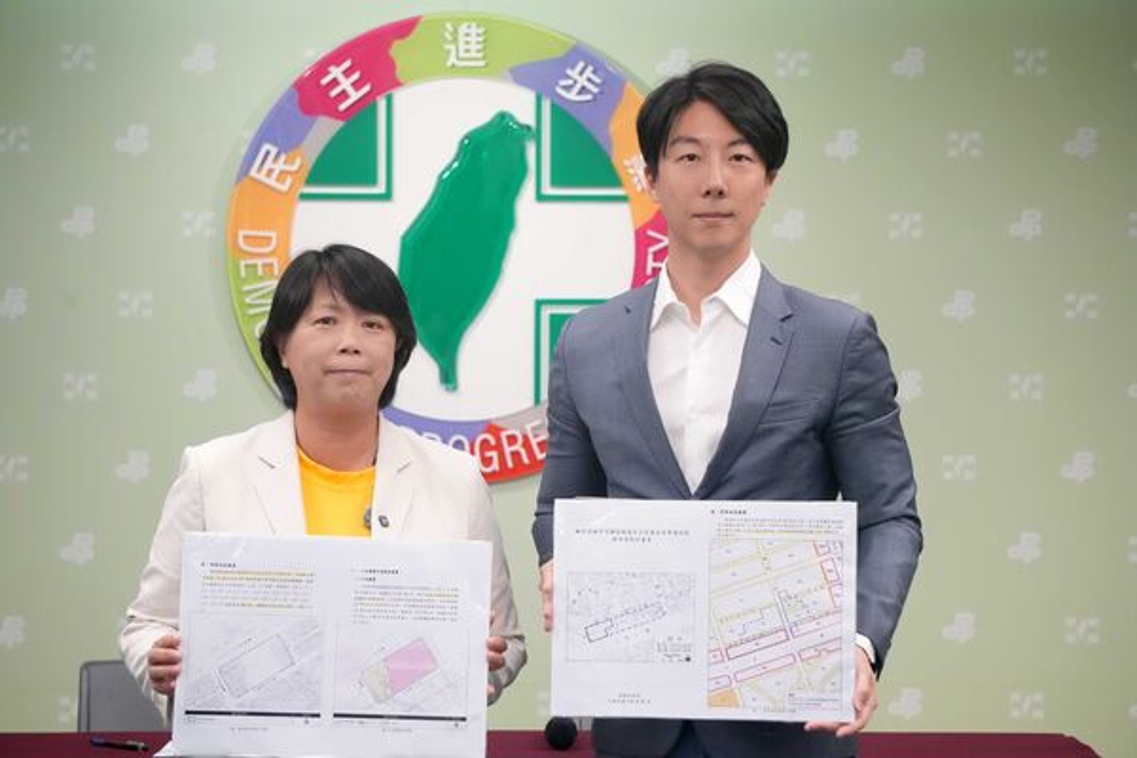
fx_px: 4879
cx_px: 568
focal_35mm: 154
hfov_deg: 13.3
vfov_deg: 8.9
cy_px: 379
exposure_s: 1/250
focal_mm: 103
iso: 3200
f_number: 5.6
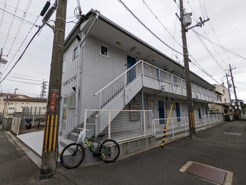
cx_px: 123
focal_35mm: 16
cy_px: 92
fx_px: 114
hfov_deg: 94.4
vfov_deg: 78.2
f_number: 2.2
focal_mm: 2.35
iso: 51
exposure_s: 1/240
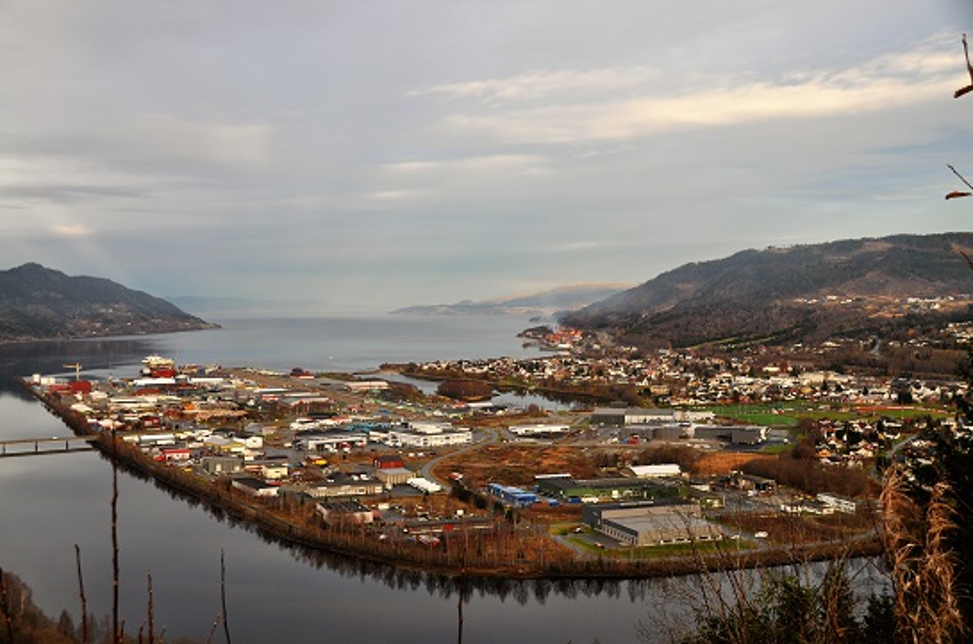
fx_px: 1173
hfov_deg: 45.0
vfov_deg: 30.7
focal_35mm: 44
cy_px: 322
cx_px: 486
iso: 200
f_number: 6.3
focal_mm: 29
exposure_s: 1/160
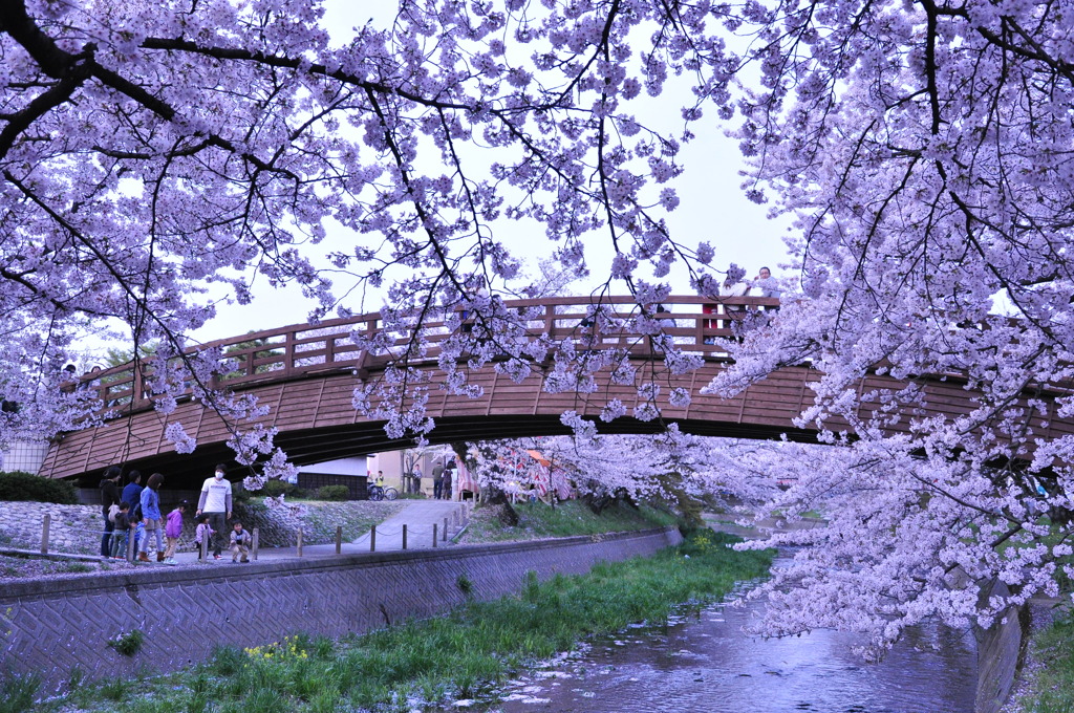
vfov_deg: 34.1
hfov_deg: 49.6
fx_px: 1162
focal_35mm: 39
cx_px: 537
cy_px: 356
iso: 800
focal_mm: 26
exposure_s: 1/640
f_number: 5.6
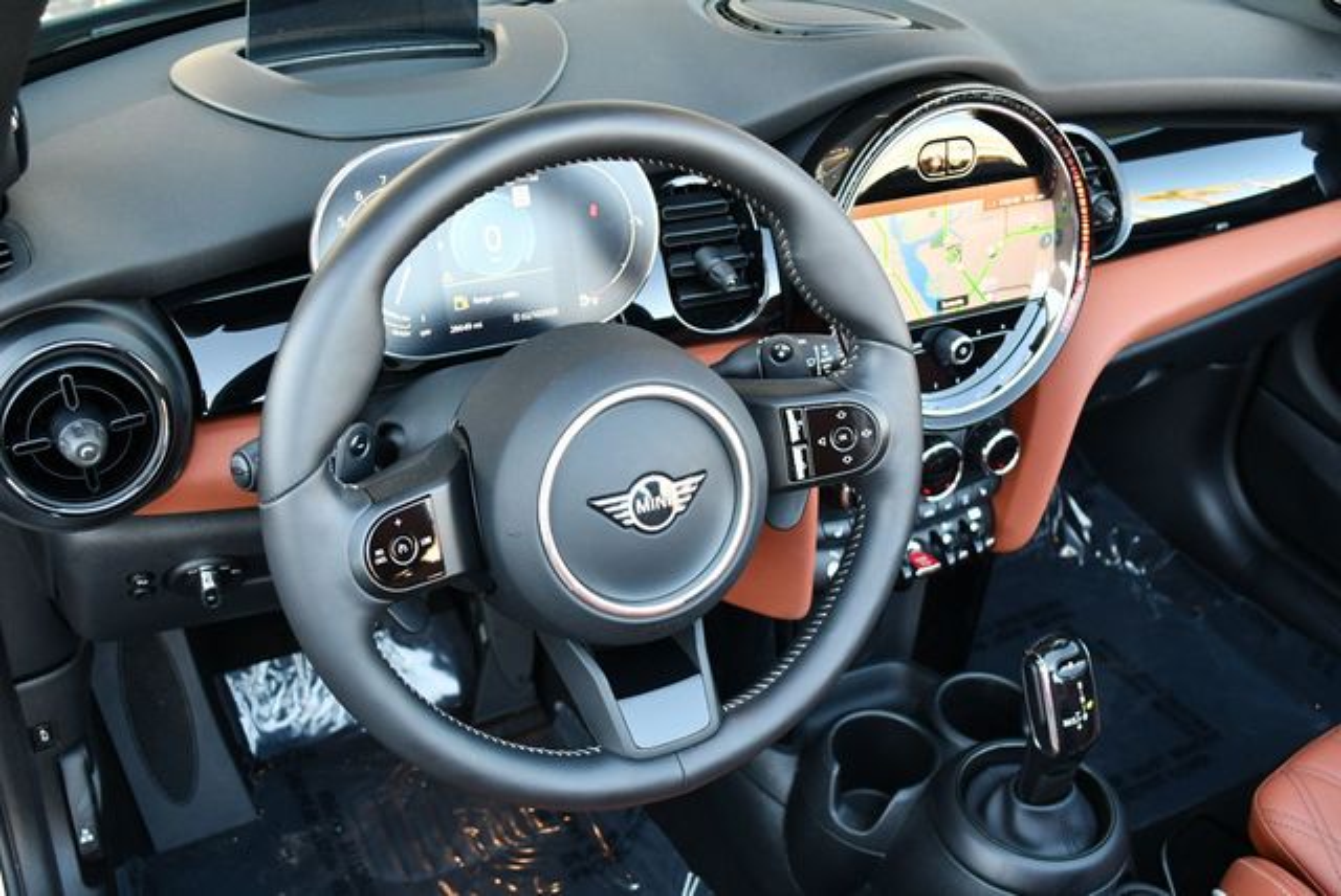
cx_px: 670
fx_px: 1342
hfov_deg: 53.1
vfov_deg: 36.9
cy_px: 448
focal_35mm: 36
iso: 800
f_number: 3.5
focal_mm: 18
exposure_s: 1/200
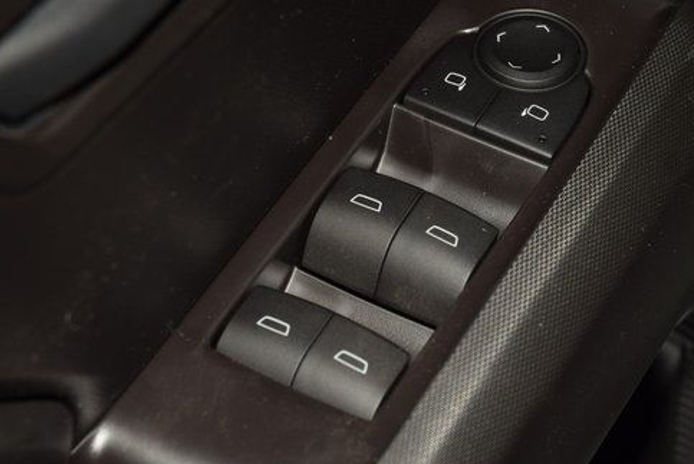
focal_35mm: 139
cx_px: 379
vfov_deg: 9.9
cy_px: 192
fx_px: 2682
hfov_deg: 14.7
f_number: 8
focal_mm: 70
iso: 100
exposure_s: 1/125
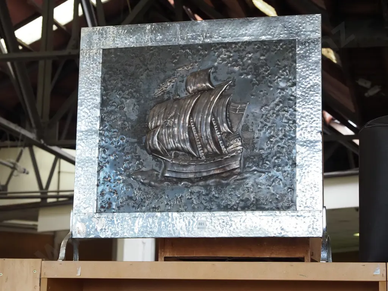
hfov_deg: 24.4
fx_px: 897
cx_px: 194
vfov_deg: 18.4
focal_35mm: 80
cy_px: 146
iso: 2500
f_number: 5.6
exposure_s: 1/250
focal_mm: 40
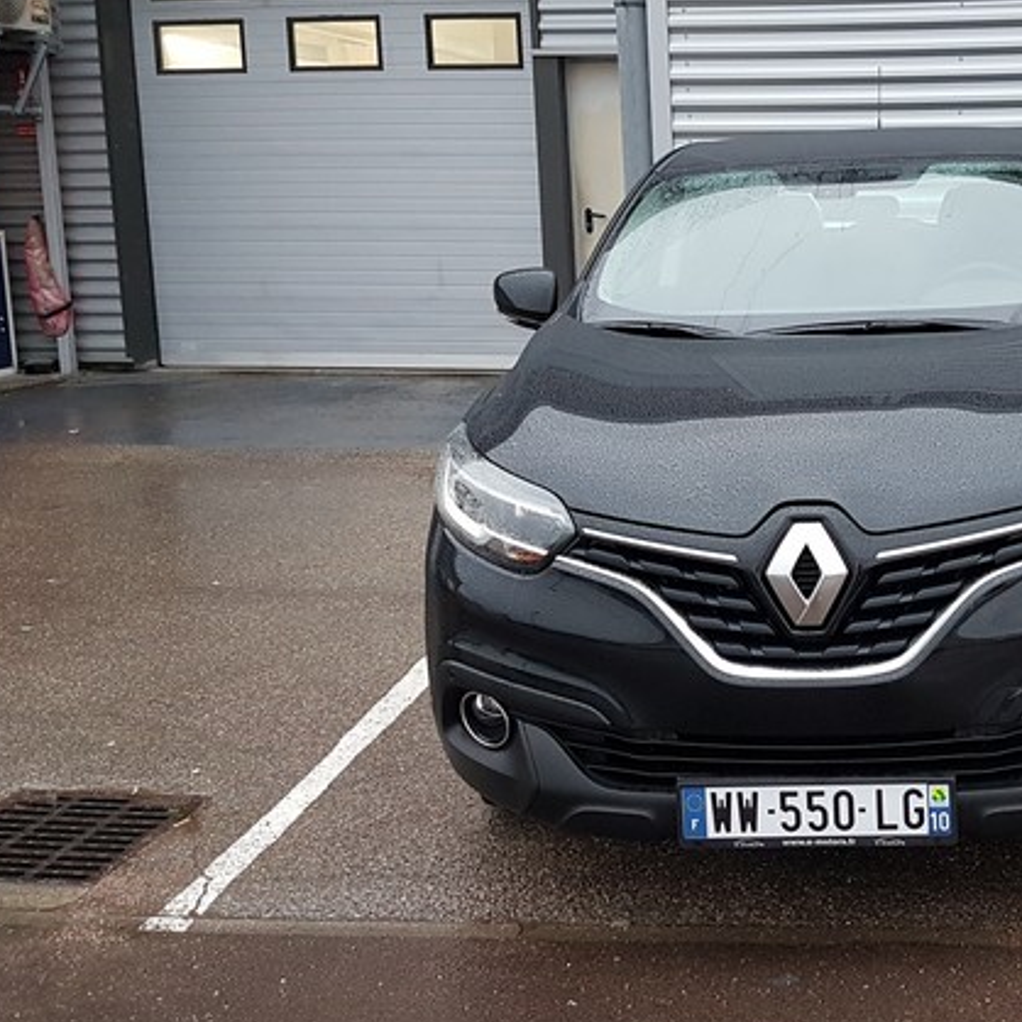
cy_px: 457
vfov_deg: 38.3
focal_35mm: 44
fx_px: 1470
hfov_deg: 36.9
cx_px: 826
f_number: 1.7
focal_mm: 4.2
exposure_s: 1/50
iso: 160
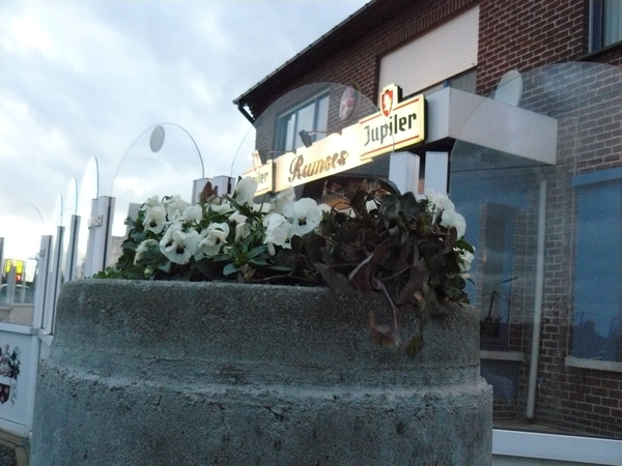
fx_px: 683
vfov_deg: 37.7
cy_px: 233
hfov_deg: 49.0
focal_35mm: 38
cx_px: 311
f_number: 2.8
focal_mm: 6.4
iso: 640
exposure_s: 1/60
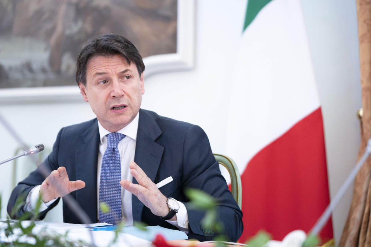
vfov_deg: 14.9
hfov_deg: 22.1
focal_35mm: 92
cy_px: 124
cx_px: 186
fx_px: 948
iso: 4000
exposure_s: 1/200
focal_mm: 92
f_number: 2.8
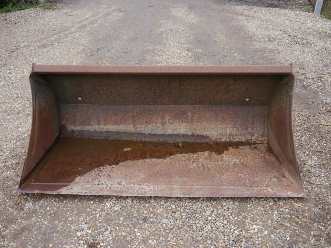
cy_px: 124
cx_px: 166
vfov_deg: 44.2
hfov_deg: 56.8
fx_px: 306
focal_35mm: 32
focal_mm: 16
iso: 160
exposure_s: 1/125
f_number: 4.5
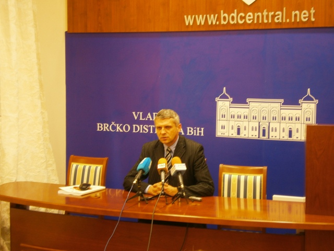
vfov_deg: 24.4
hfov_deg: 32.2
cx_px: 167
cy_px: 126
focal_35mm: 60
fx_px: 579
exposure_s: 1/6
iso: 125
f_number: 3.9
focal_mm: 10.7
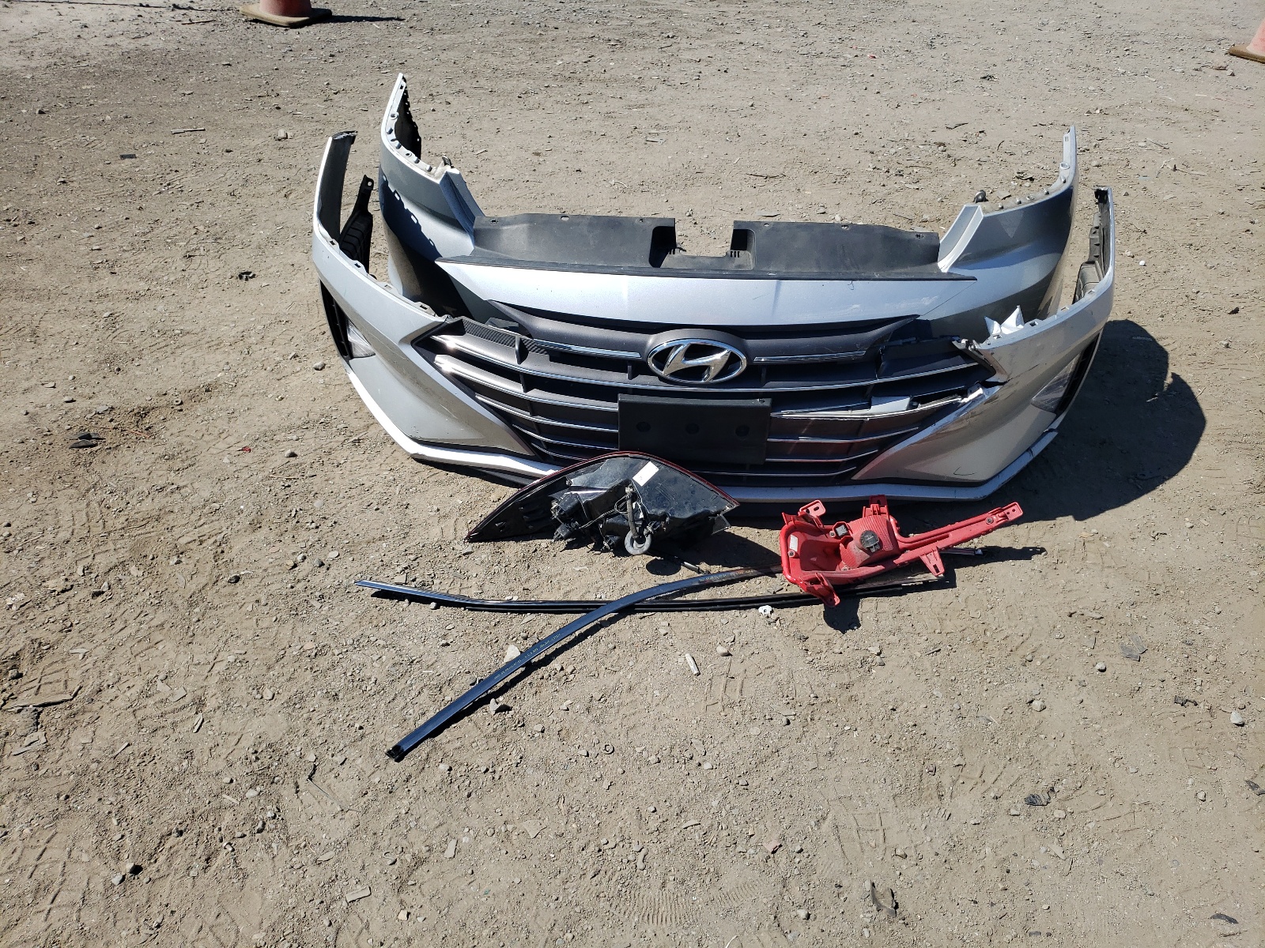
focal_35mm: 26
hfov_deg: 67.3
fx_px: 950
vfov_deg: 53.1
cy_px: 474
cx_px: 632
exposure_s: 1/3333
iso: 50
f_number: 1.5
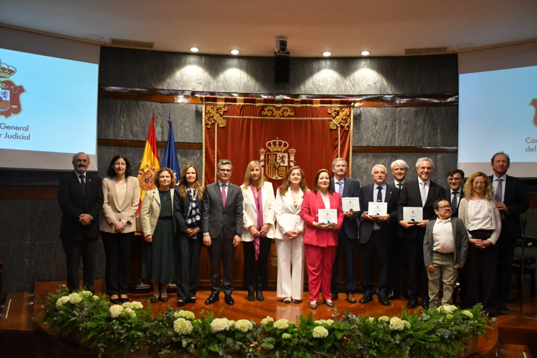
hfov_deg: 57.2
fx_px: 492
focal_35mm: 33
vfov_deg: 40.0
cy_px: 179
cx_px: 268
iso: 5000
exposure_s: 1/500
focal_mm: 22
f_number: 3.5
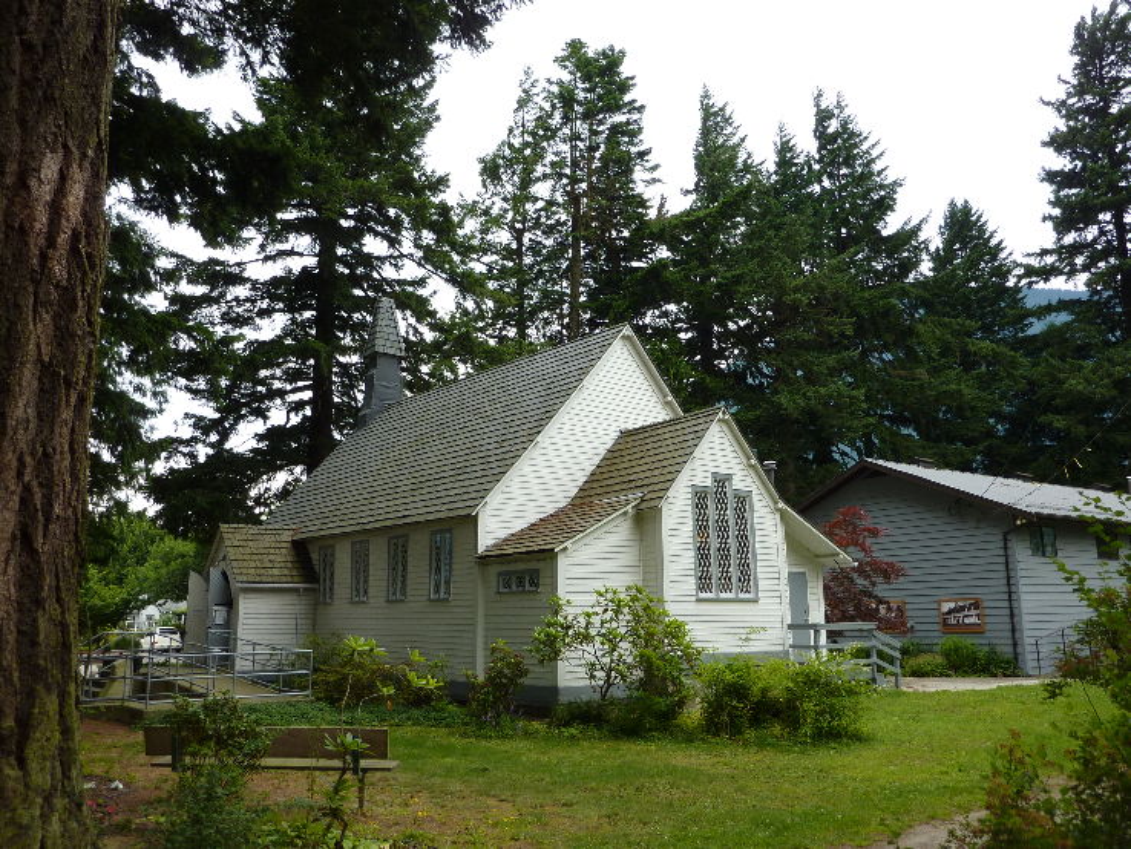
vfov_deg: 46.8
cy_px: 424
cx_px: 566
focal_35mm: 30
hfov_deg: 59.9
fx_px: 981
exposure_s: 1/160
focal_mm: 5
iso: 80
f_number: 4
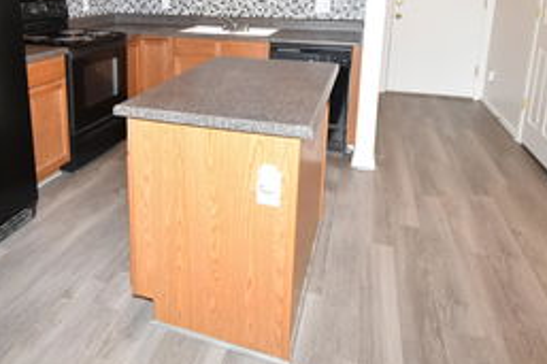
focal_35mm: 28
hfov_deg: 63.8
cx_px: 181
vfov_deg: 43.9
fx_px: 425
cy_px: 68
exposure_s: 1/60
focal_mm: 10
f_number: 4.5
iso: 640
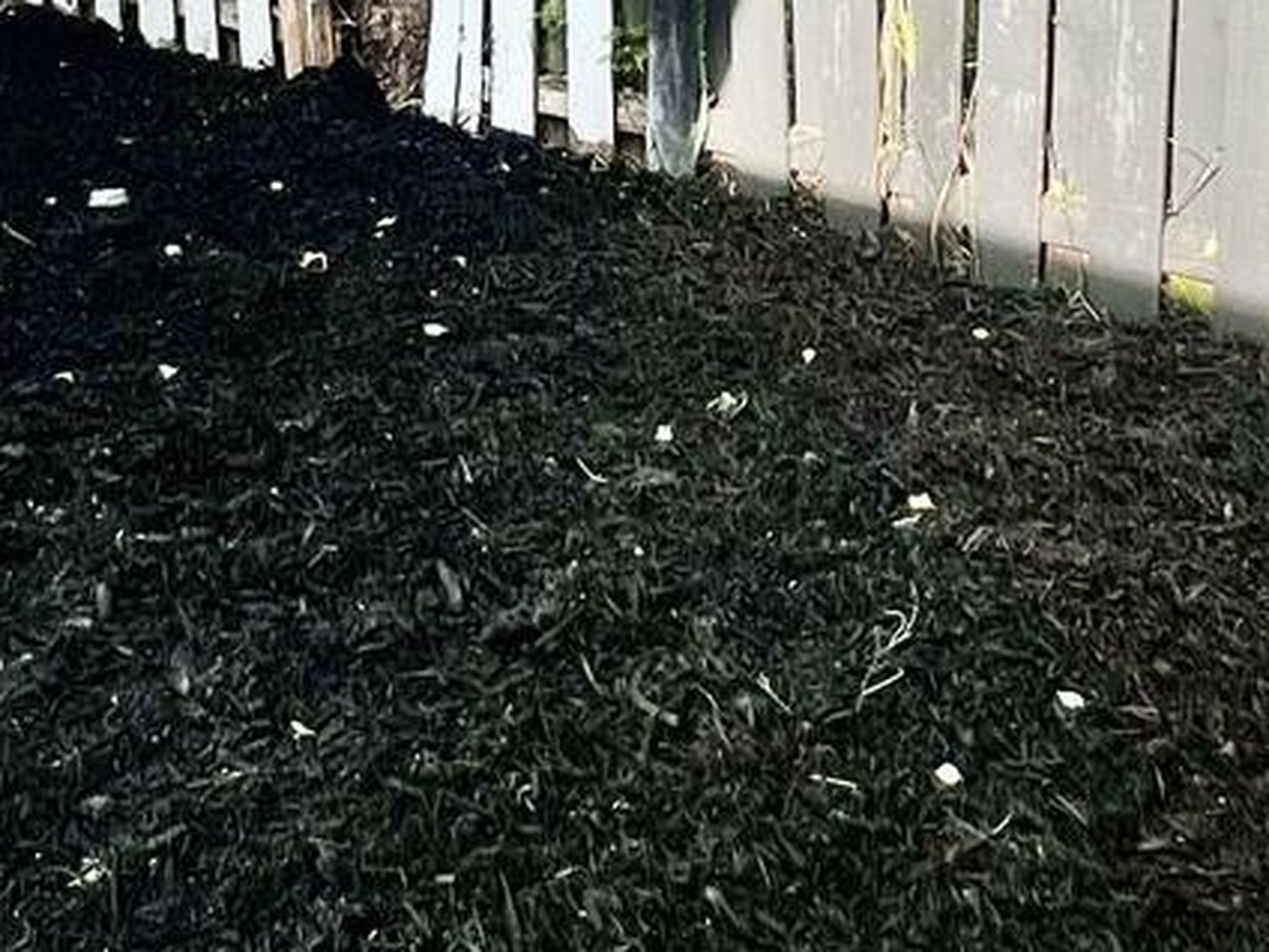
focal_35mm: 49
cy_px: -239
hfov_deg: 38.9
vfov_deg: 26.0
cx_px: 587
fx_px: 1796
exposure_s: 1/229
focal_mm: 1.57
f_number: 1.8
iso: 32
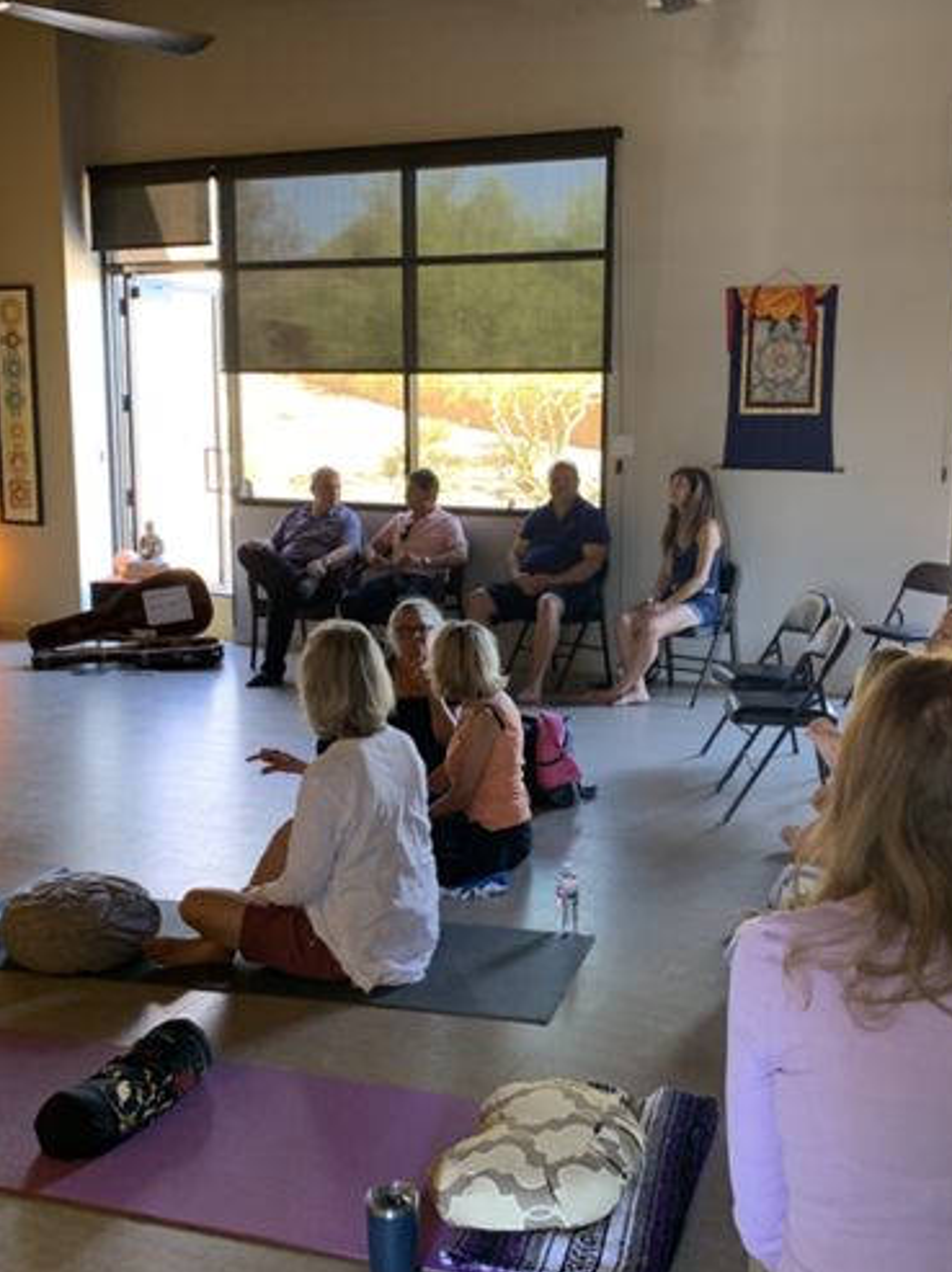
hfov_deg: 37.6
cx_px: 555
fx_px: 1395
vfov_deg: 49.0
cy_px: 676
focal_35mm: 38
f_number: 1.8
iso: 200
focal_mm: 4.25
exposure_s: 1/60
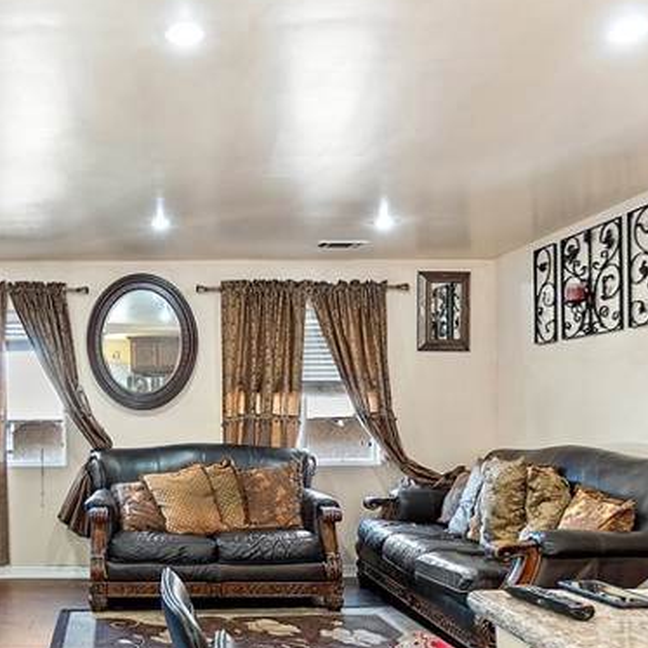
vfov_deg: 46.5
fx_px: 741
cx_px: 137
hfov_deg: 45.1
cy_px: 430
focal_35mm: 35
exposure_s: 1/5
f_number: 4
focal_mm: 10
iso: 320
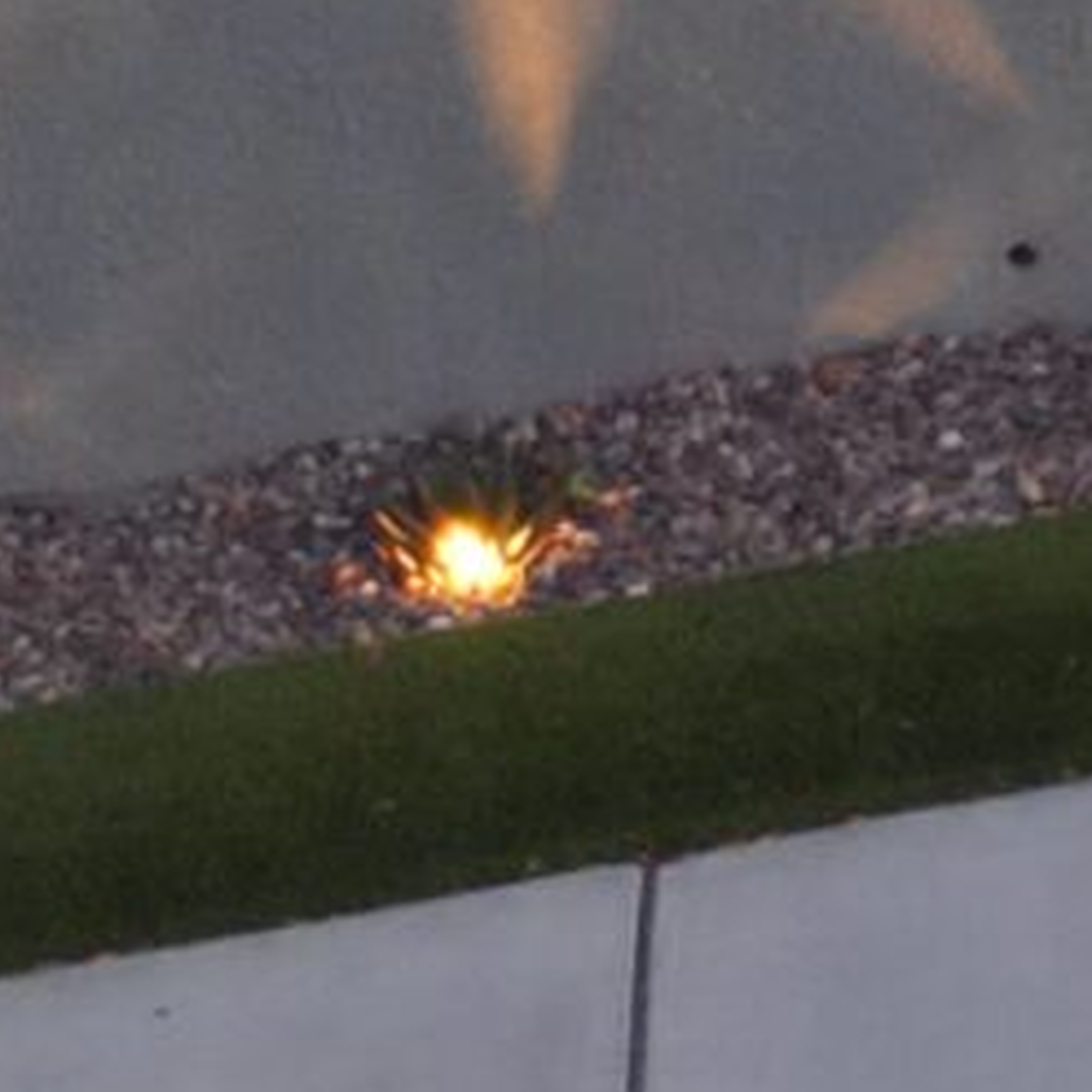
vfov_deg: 7.5
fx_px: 7816
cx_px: 2902
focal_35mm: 219
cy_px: -1356
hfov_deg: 7.3
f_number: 1.7
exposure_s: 1/15
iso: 180
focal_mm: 6.72
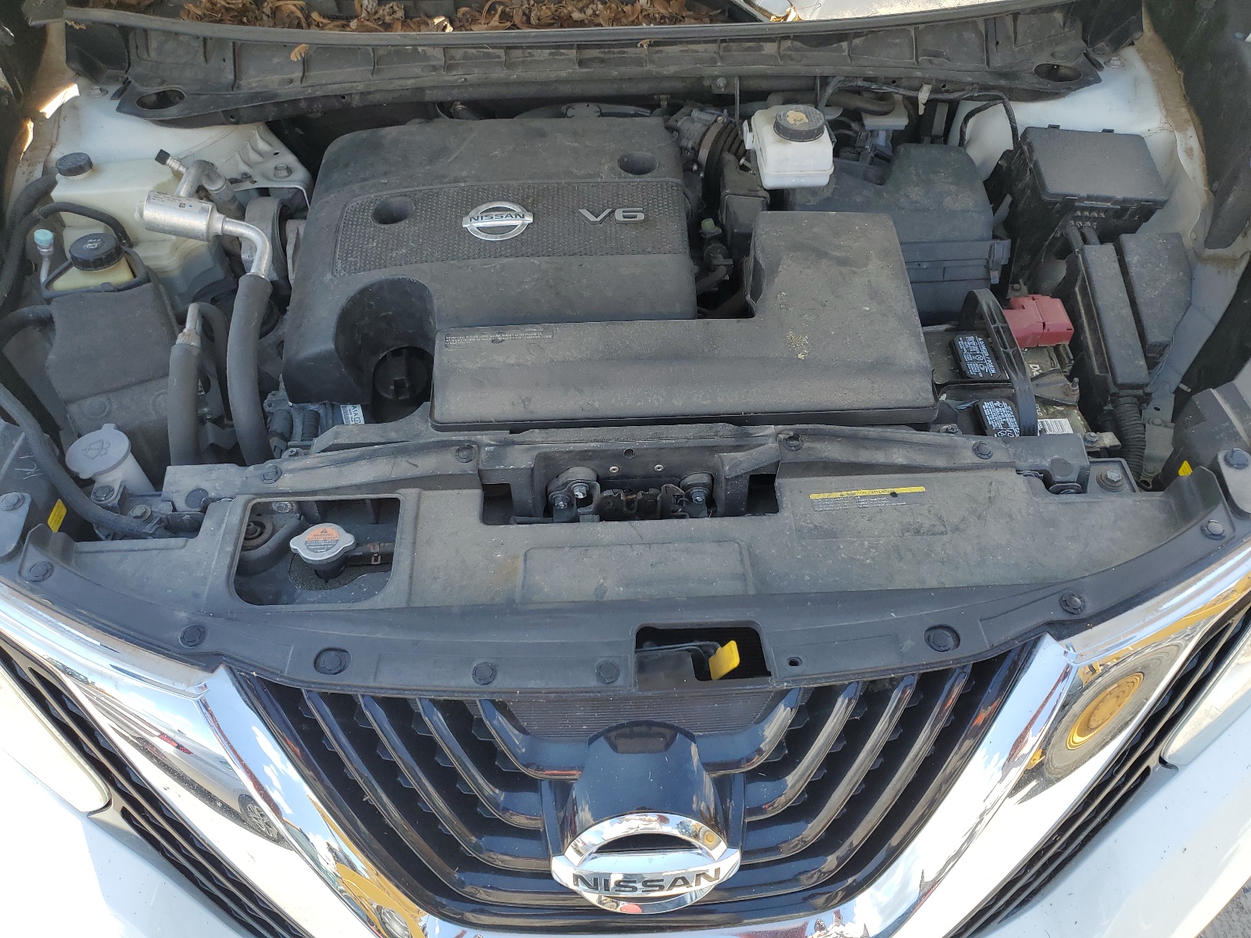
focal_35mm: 26
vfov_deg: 53.1
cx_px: 626
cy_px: 469
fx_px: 940
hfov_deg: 67.3
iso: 50
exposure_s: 1/714
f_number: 1.5
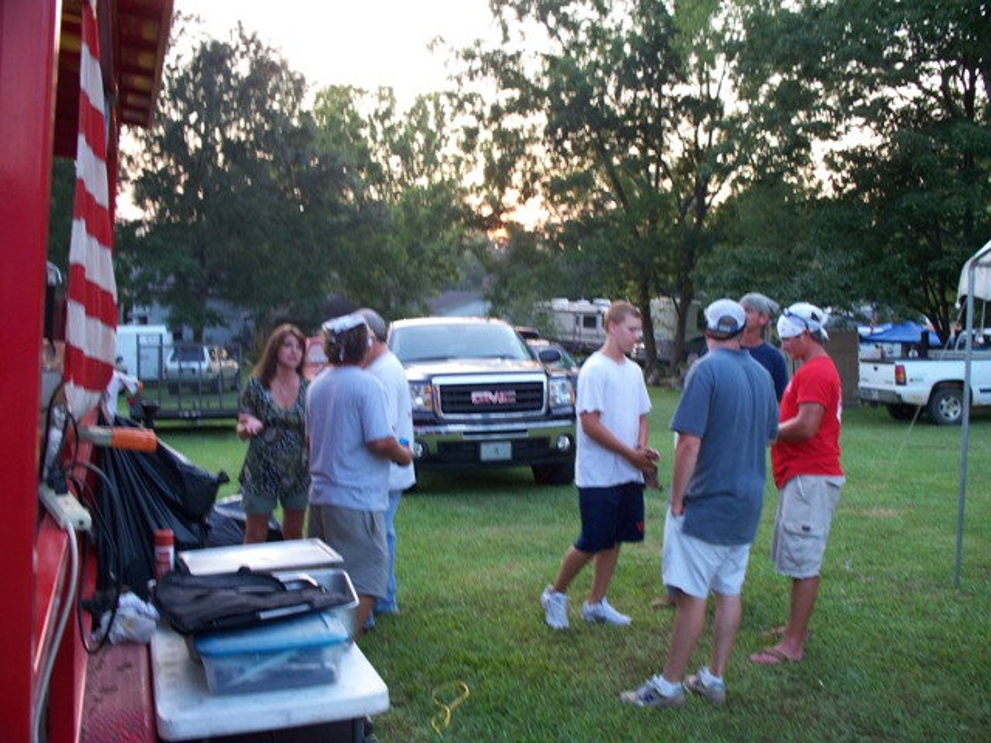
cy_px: 372
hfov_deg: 51.4
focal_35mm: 36
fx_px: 1031
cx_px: 496
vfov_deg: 39.7
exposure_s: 1/60
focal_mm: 7.54
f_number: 2.8
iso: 125
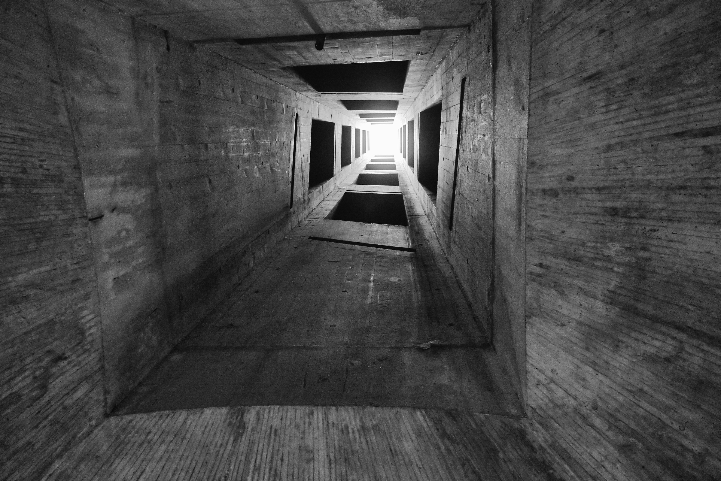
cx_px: 360
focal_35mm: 24
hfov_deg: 73.7
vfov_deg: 53.2
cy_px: 240
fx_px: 481
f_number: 6.3
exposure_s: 1/50
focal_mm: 24
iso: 6400
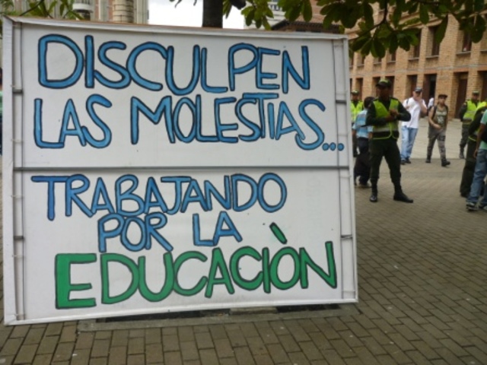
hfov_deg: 58.4
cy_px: 182
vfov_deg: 45.4
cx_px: 244
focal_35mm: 31
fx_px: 436
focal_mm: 5.5
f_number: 2.8
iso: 80
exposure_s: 1/500
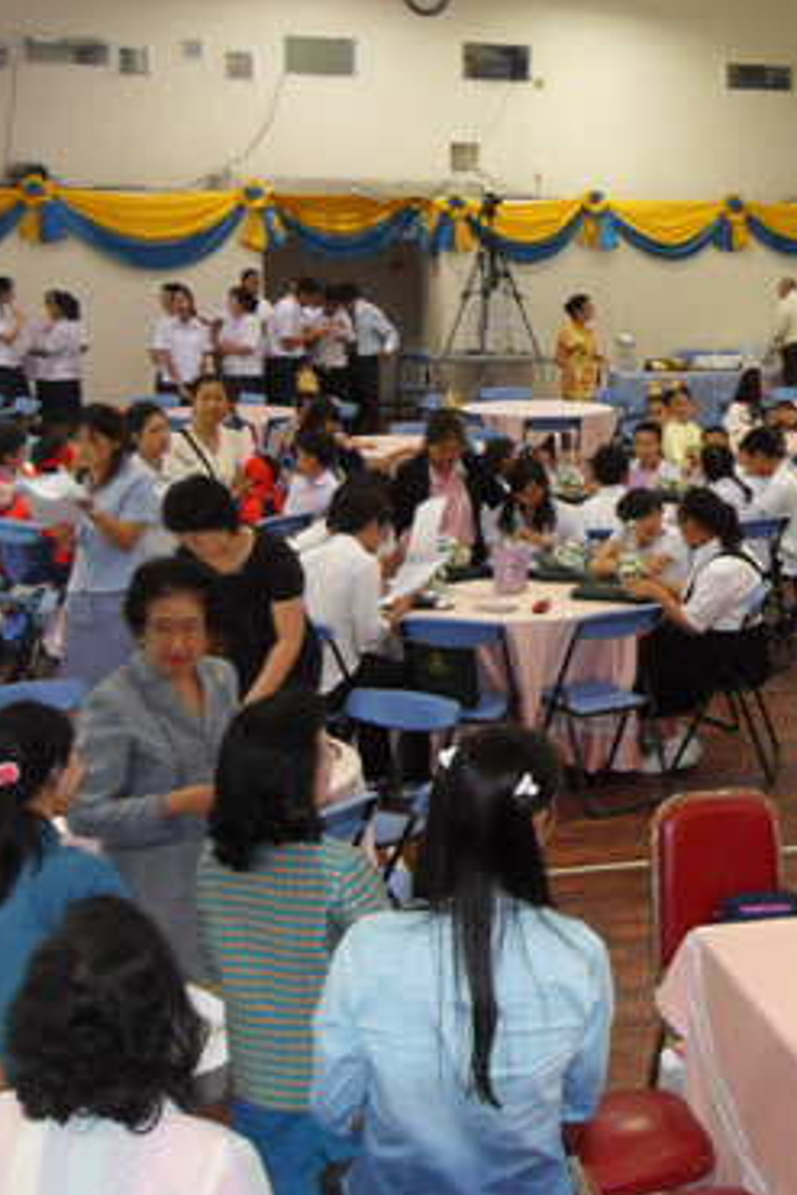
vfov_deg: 31.9
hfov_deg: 20.5
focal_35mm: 63
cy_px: 575
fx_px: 2090
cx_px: 894
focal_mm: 6
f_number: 2.8
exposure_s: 1/45
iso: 200
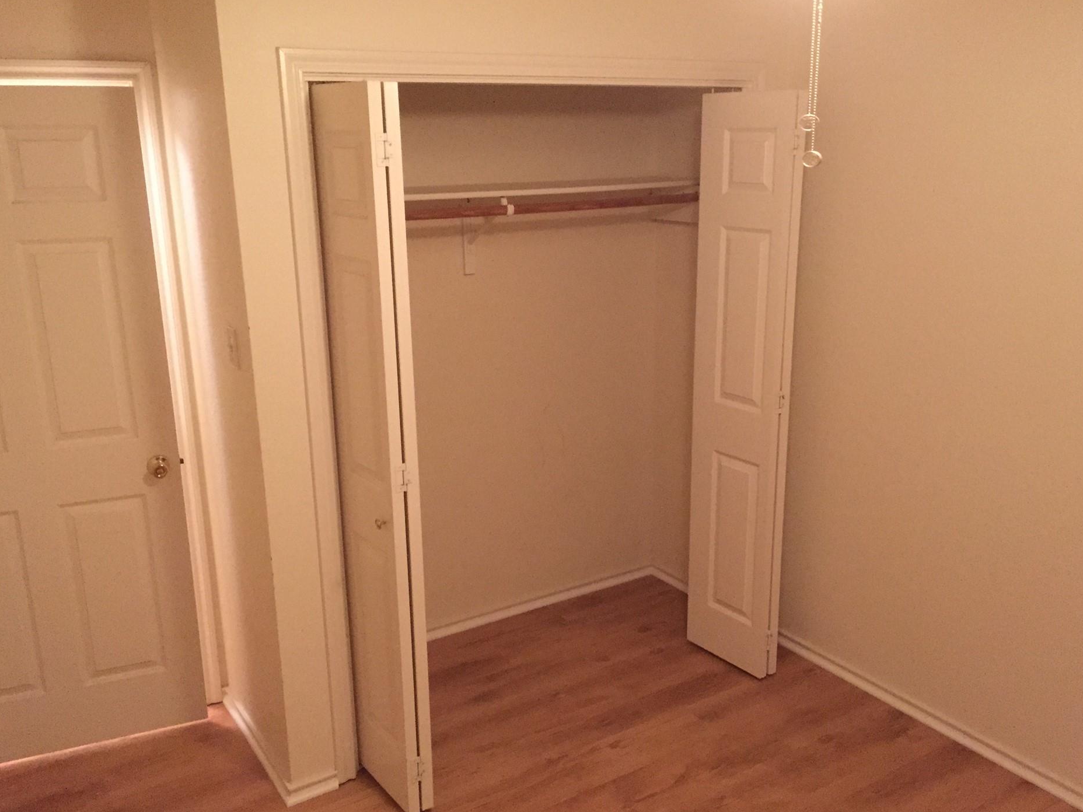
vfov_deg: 44.1
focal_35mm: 32
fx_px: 1001
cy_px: 433
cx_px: 568
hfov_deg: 56.8
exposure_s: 1/15
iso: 400
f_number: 2.2
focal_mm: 4.15
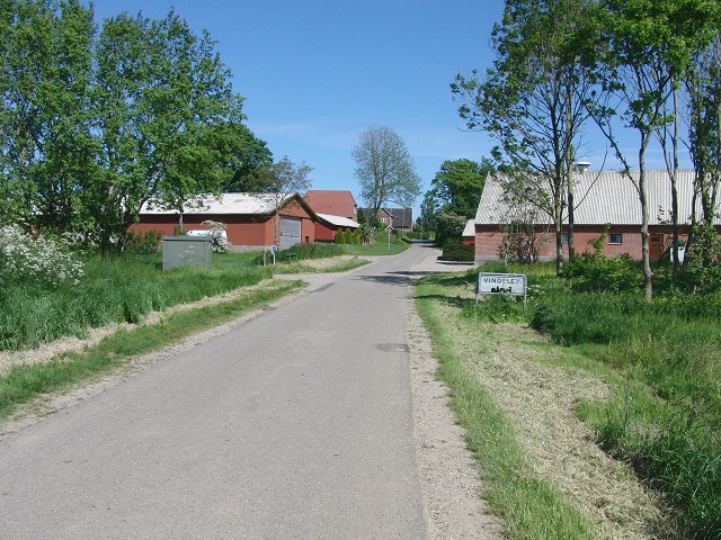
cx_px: 360
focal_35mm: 37
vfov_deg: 38.7
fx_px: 771
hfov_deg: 50.1
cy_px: 270
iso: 100
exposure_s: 1/250
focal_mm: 6.42
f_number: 8.5
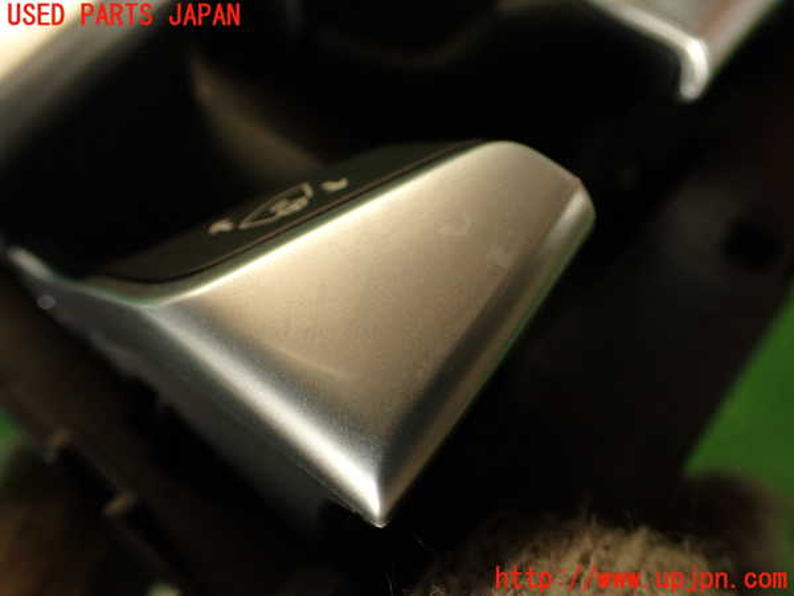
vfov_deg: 44.2
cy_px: 298
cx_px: 397
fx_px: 734
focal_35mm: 32
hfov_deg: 56.8
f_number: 2.4
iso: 200
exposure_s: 1/60
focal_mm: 5.79
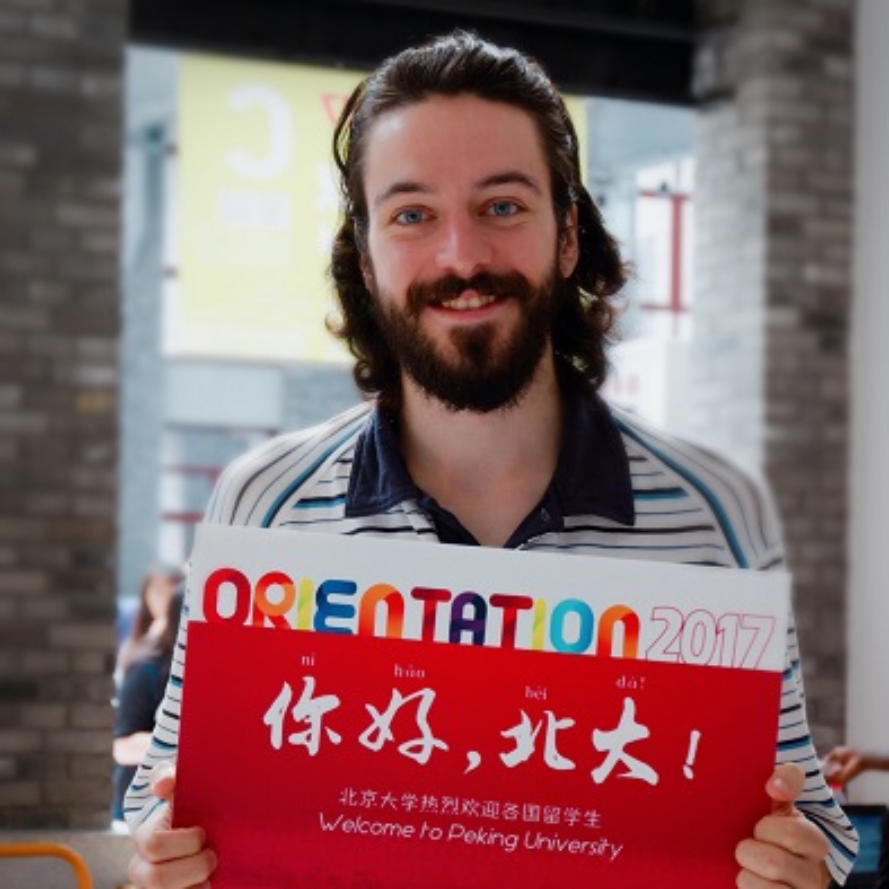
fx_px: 2818
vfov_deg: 17.9
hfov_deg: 17.9
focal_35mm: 97
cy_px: 571
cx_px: 444
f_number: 5.6
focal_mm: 50
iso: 640
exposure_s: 1/105
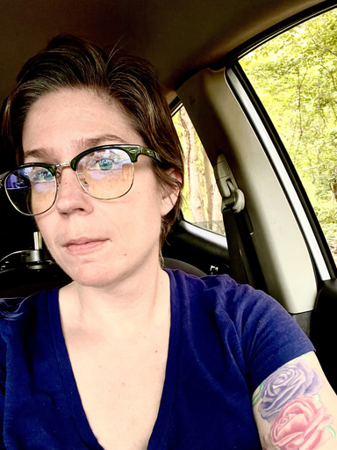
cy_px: 225
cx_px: 168
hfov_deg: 46.8
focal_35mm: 30
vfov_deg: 60.0
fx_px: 389
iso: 400
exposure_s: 1/33
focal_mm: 2.71
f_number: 2.2
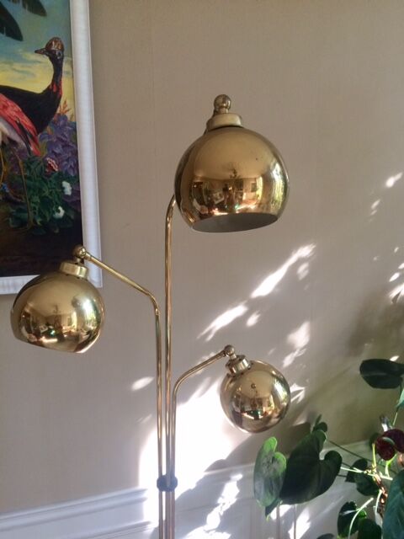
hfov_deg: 48.2
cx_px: 202
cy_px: 270
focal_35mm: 29
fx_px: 451
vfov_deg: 61.7
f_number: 2.2
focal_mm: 4.15
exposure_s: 1/33
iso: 50
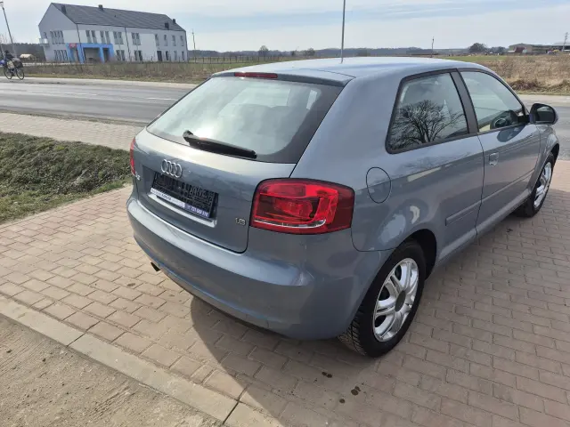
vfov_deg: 58.9
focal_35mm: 23
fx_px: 379
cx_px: 285
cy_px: 214
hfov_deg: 73.9
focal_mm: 5.4
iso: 25
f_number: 1.8
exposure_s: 1/1384
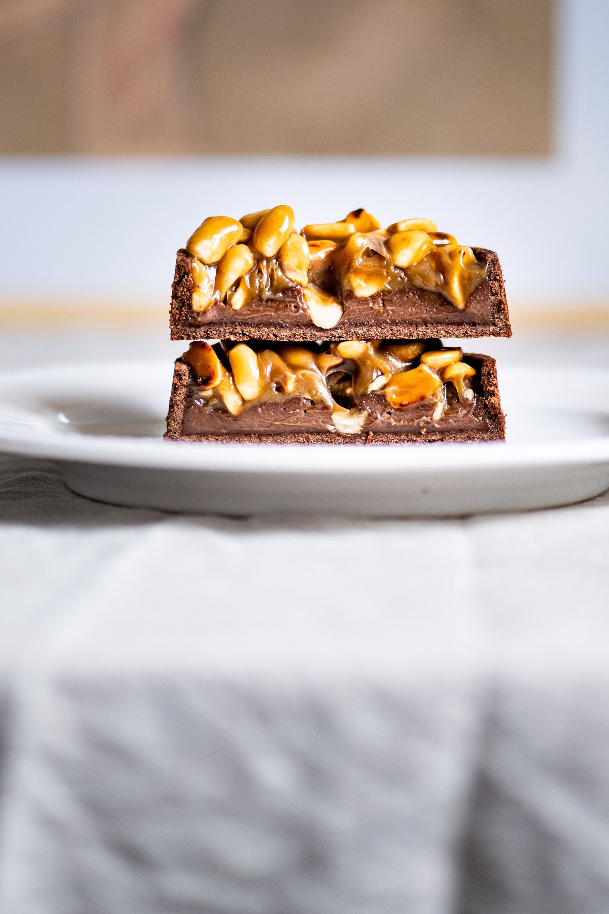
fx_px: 3908
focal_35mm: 154
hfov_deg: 8.9
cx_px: 311
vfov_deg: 13.3
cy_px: 346
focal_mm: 105
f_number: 3
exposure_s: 1/200
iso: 280
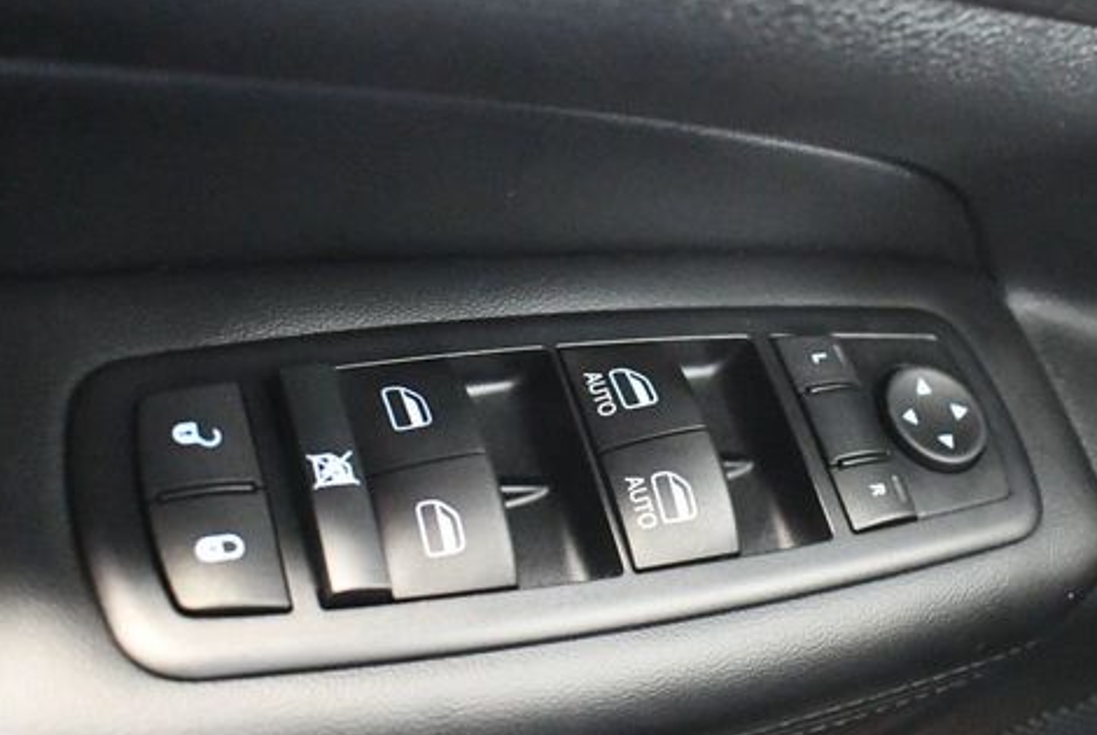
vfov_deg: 27.6
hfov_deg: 40.0
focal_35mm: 49
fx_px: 1495
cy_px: 414
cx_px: 691
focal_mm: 18
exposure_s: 1/30
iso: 12800
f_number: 3.5
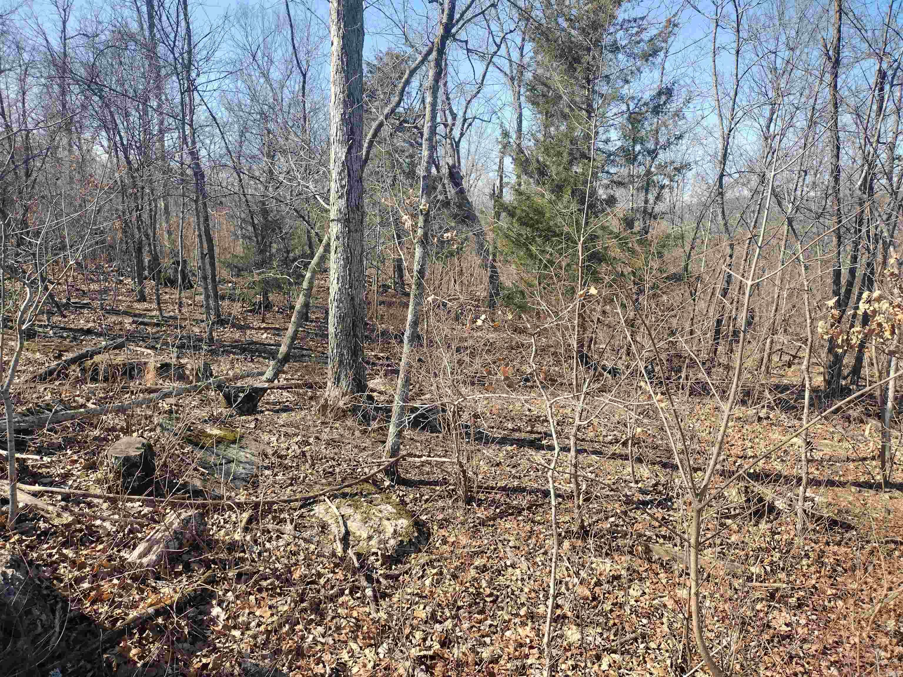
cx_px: 452
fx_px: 704
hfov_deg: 65.3
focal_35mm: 27
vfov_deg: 51.4
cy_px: 338
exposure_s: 1/899
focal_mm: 4.71
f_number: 1.7
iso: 100
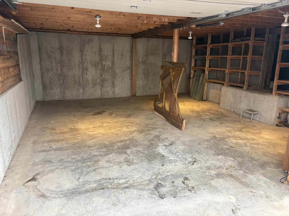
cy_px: 108
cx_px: 144
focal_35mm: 26
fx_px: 217
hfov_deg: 67.3
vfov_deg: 53.1
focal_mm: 5.96
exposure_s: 1/89
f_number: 1.6
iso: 125
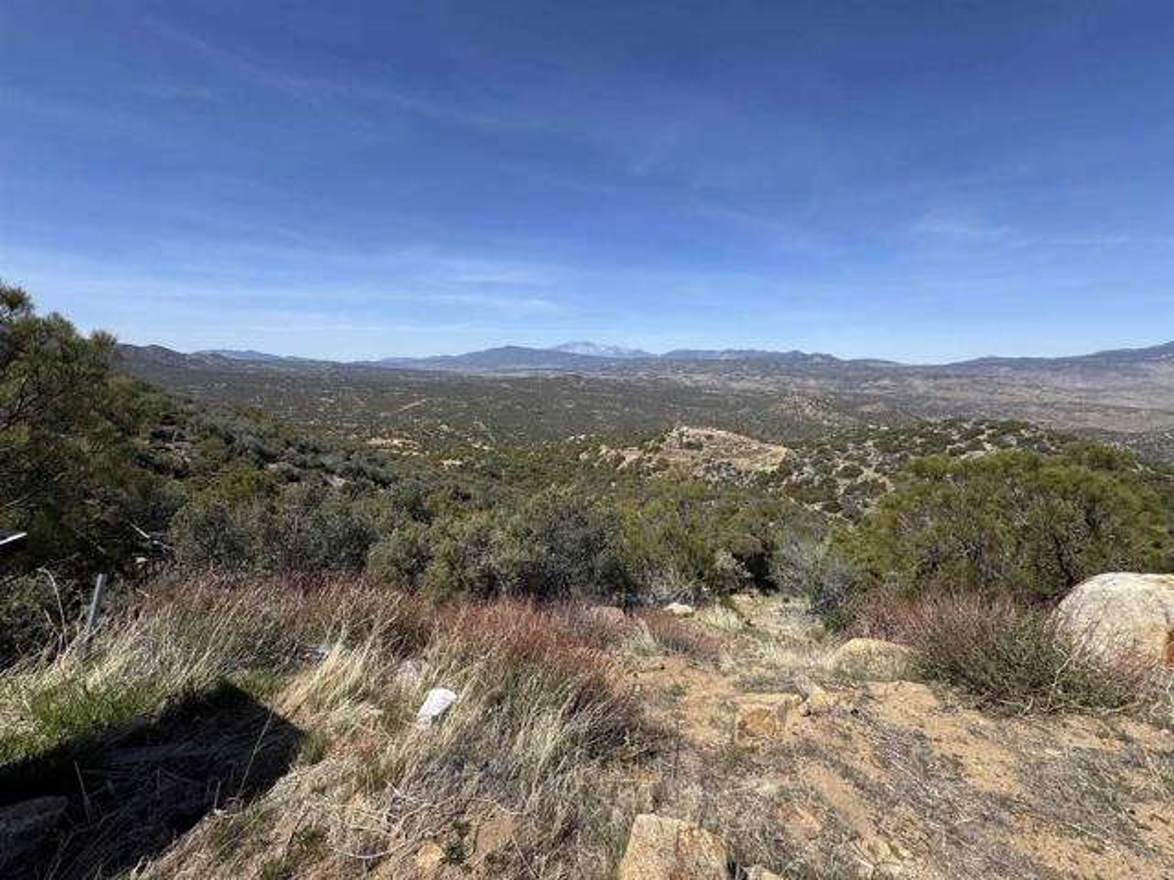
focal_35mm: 14
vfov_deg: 85.7
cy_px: 440
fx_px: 475
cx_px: 587
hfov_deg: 102.1
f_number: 2.2
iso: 50
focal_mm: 2.22
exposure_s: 1/1976
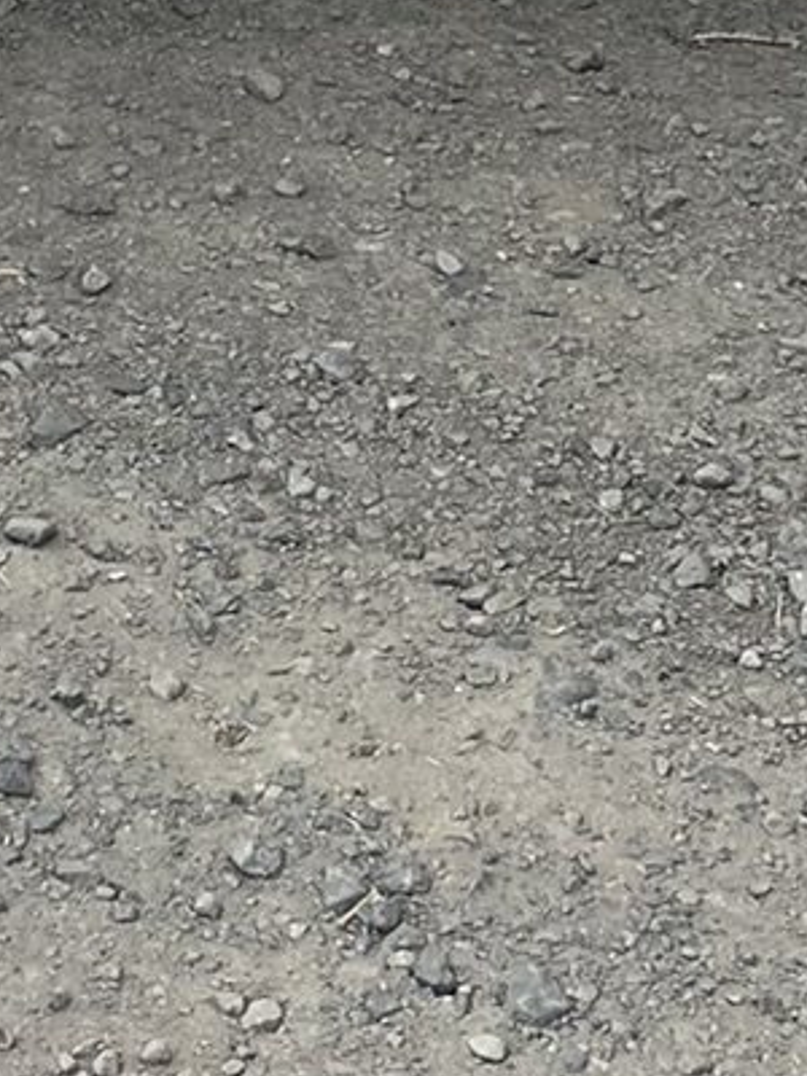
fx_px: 4134
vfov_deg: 12.9
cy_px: -1068
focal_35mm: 133
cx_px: -172
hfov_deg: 10.9
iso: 50
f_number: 1.6
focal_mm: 5.1
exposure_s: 1/2062
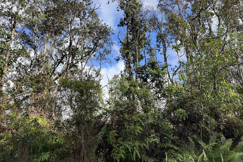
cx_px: 120
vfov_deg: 46.4
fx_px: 189
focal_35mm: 28
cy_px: 75
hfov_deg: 65.5
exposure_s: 1/1431
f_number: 1.5
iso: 50
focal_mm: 5.7
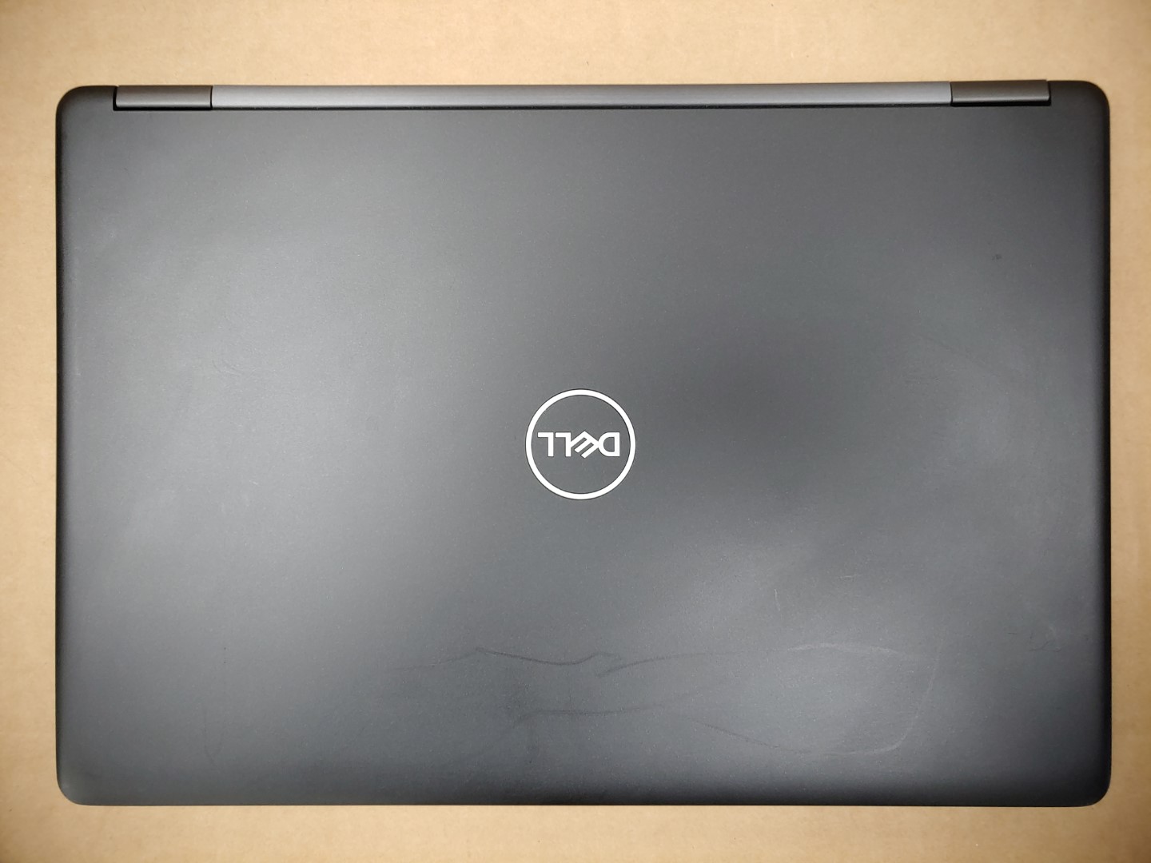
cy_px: 432
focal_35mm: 26
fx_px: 865
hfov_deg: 67.3
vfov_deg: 53.1
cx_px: 576
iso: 50
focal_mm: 4.36
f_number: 1.8
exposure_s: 1/120
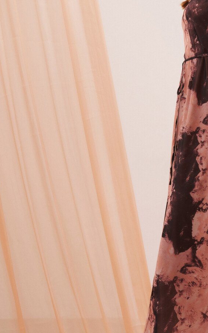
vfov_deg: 19.1
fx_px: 989
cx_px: 211
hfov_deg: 11.9
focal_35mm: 109
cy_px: 136
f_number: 11
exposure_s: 1/160
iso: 400
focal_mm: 54
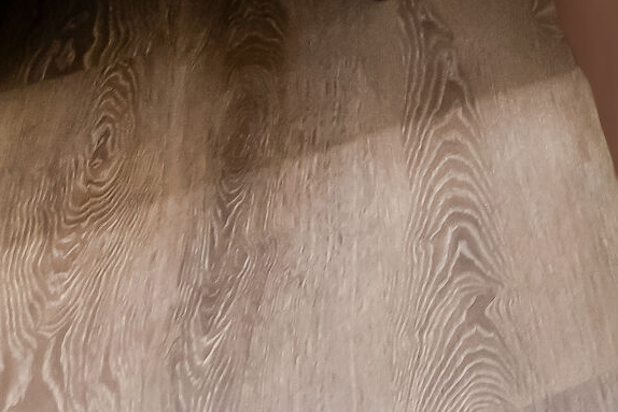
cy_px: -555
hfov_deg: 14.5
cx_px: 1473
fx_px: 1614
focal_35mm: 94
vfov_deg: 12.0
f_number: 8
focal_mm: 12
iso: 400
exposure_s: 8
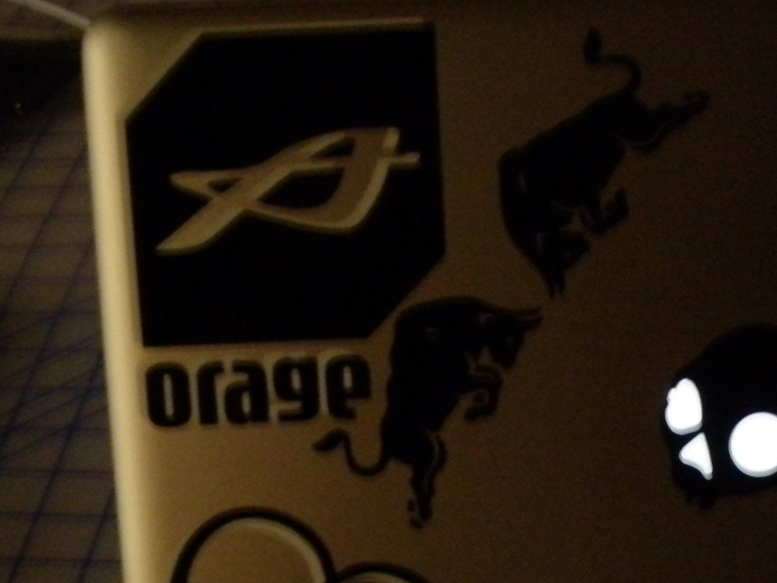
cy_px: 489
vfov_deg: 15.1
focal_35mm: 97
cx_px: 687
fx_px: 2177
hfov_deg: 19.9
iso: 400
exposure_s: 1/4
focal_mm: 6.7
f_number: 3.5
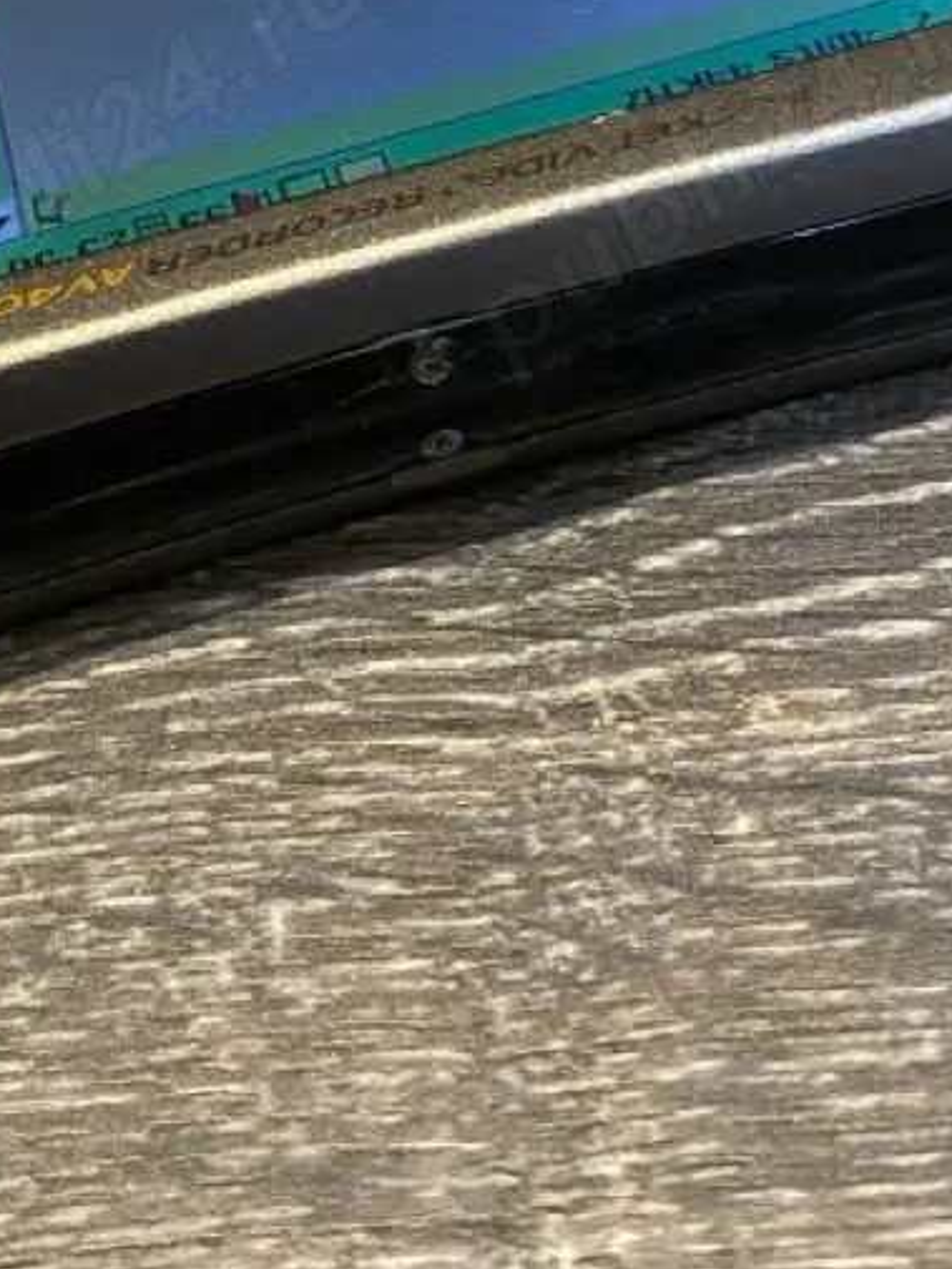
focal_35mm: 66
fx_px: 2419
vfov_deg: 28.8
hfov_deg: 22.1
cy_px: 256
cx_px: 261
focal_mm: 4.25
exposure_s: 1/50
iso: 500
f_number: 1.8
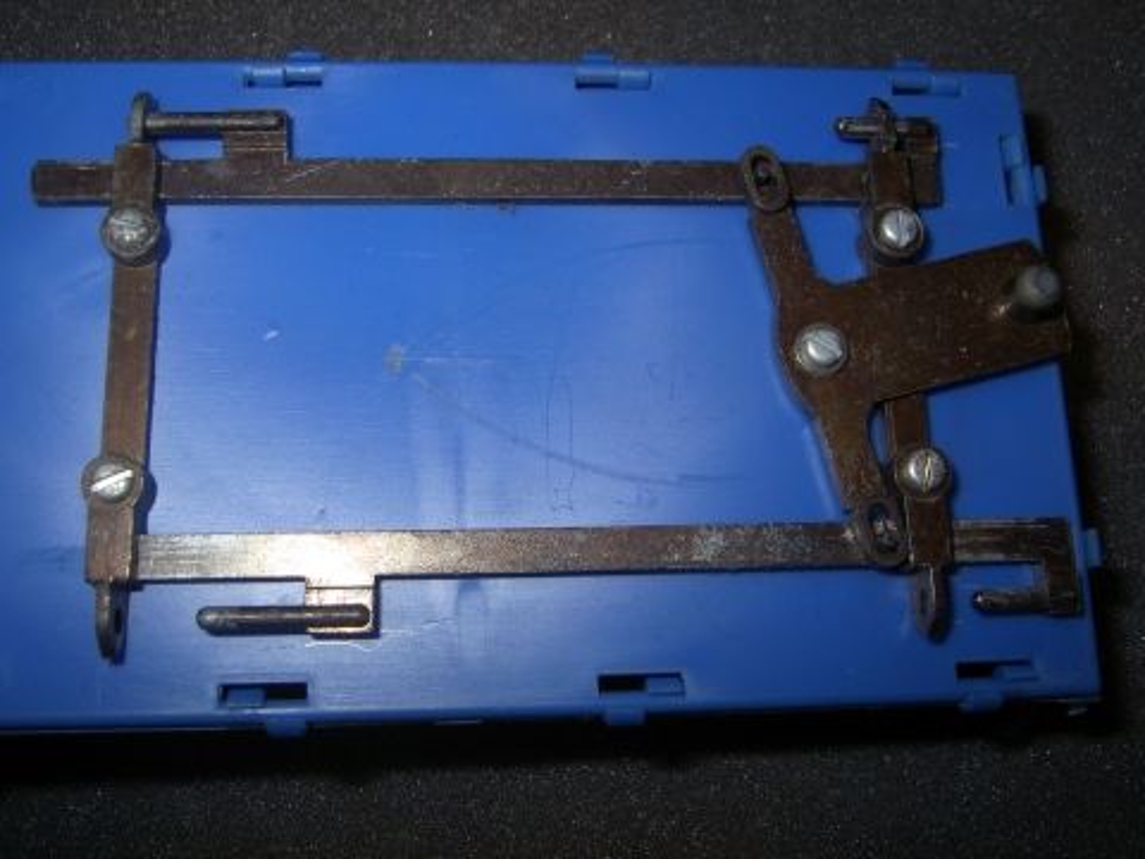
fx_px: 1125
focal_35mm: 34
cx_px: 572
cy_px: 430
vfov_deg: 41.8
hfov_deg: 54.0
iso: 50
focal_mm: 5.6
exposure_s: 1/60
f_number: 4.7
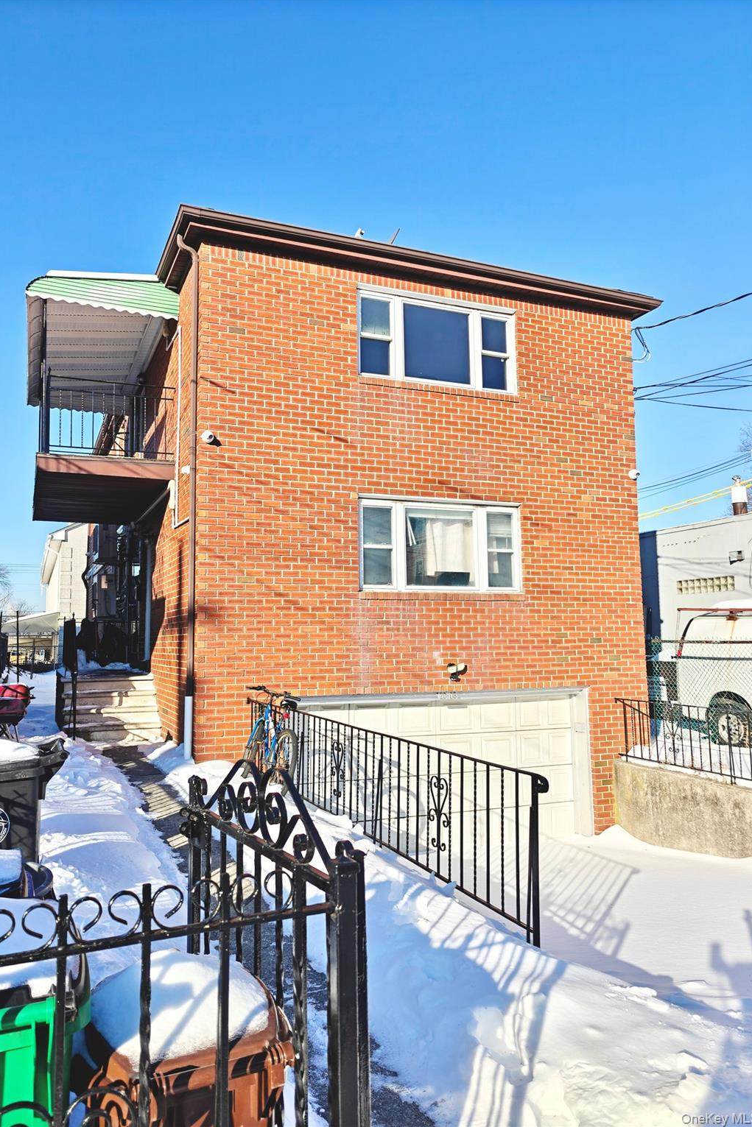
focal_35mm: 24
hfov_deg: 53.1
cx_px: 340
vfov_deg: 73.7
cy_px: 562
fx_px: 752
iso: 50
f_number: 1.6
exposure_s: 1/1898
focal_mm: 6.06
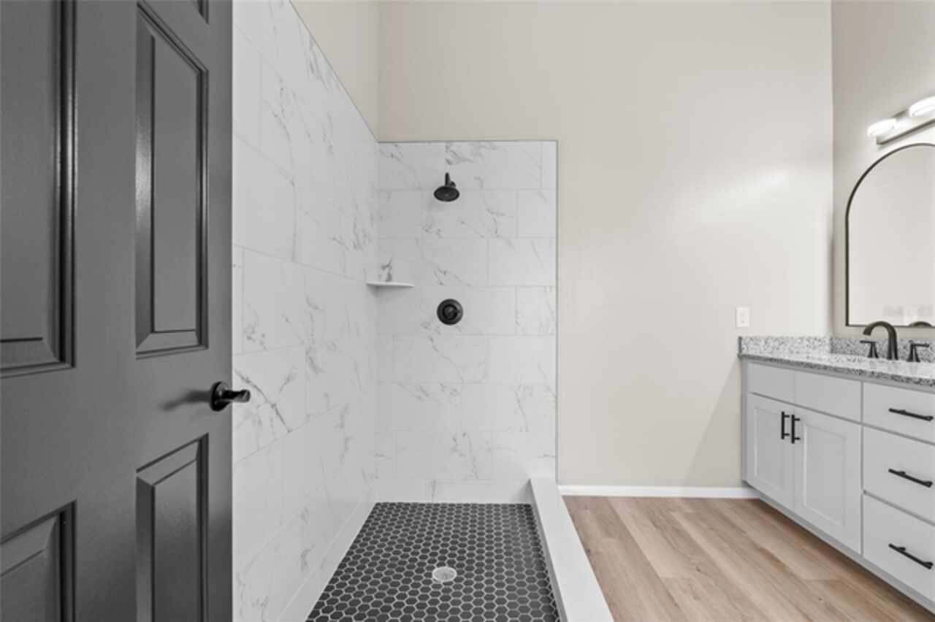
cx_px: 468
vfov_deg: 73.7
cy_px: 311
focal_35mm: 16
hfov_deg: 96.8
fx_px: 415
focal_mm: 16
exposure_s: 1/3
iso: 400
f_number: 7.1
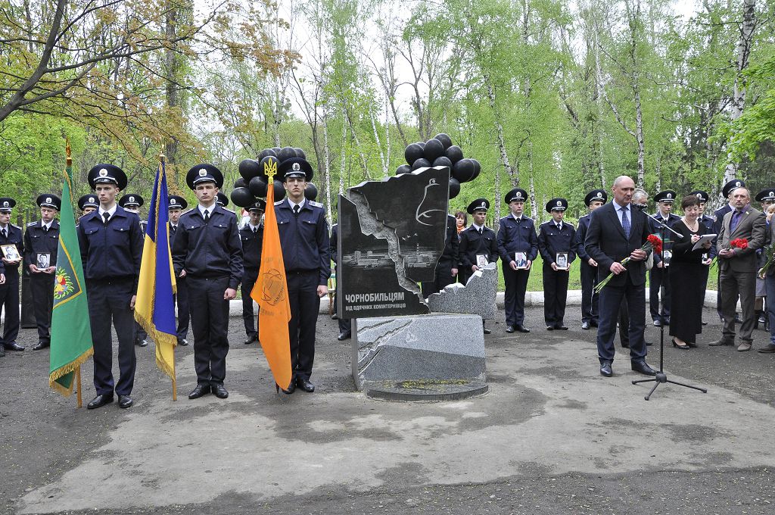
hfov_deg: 57.3
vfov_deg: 39.9
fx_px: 710
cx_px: 388
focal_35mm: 33
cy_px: 258
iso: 800
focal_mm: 22
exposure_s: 1/250
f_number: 8
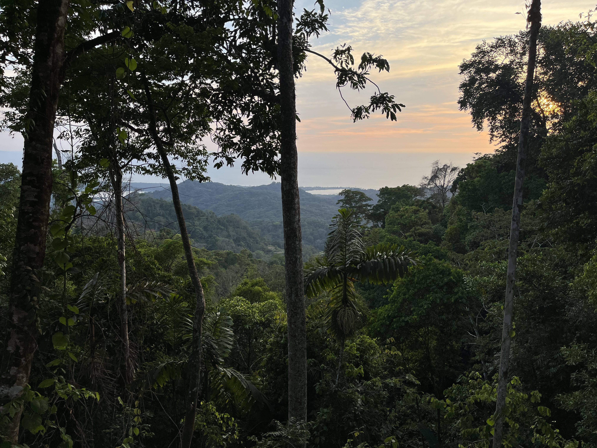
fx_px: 448
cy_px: 224
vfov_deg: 53.1
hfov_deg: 67.3
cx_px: 298
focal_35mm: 26
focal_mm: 5.1
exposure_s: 1/1009
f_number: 1.6
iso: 50
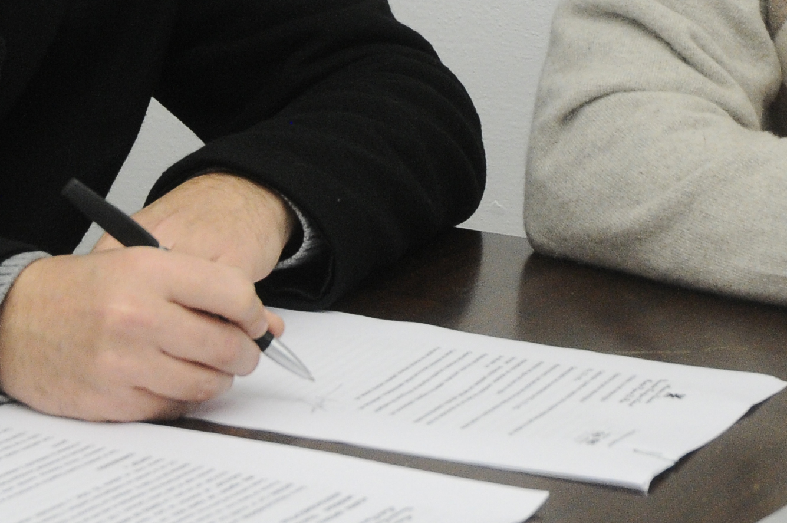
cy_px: -148
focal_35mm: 169
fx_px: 3682
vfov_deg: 8.0
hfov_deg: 12.2
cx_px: 477
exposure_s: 1/160
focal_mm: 35
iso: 800
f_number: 5.6
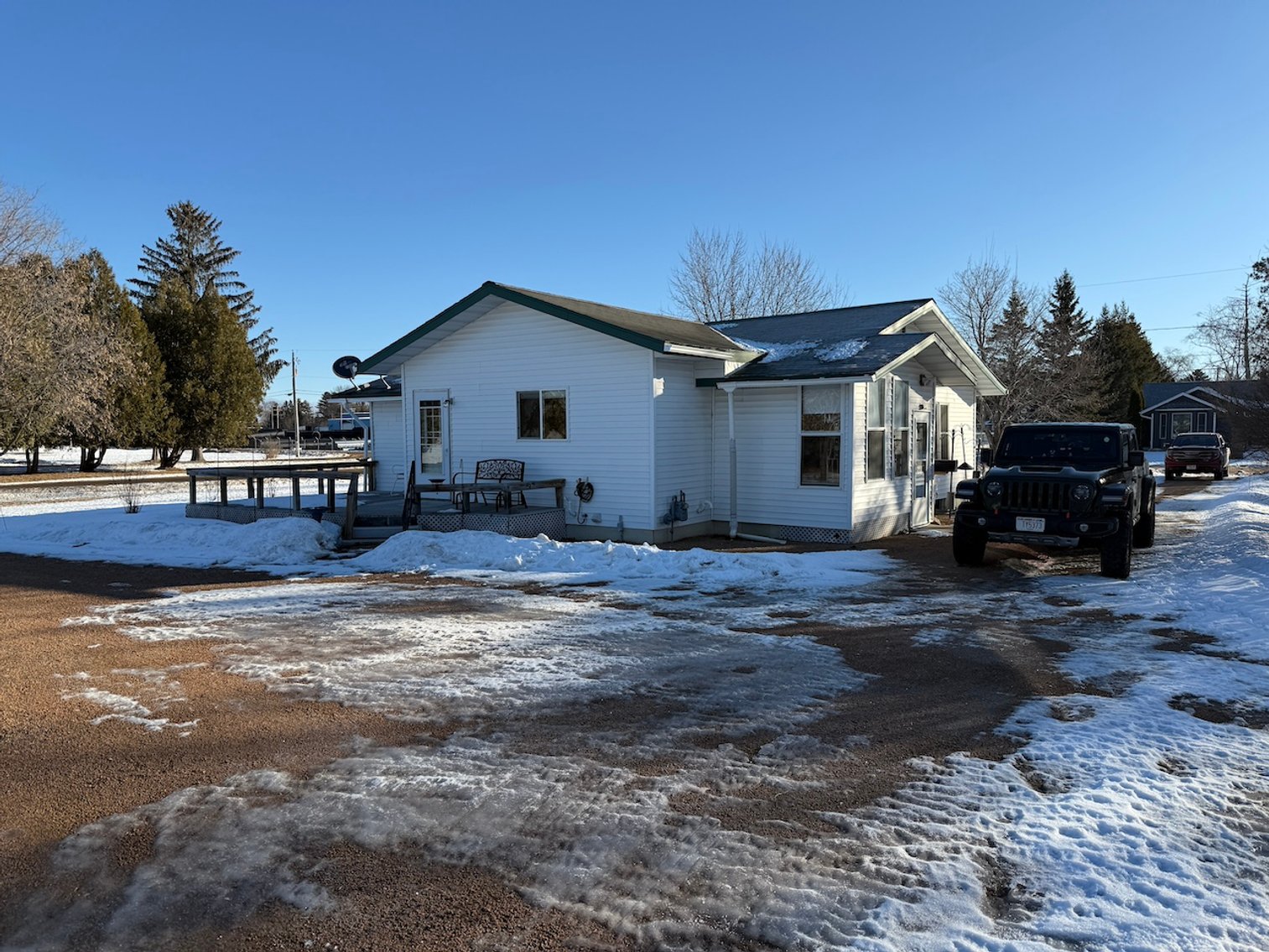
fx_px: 880
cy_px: 476
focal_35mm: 24
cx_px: 634
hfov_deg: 71.6
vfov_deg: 56.8
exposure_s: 1/3584
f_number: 1.78
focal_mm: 6.76
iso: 80
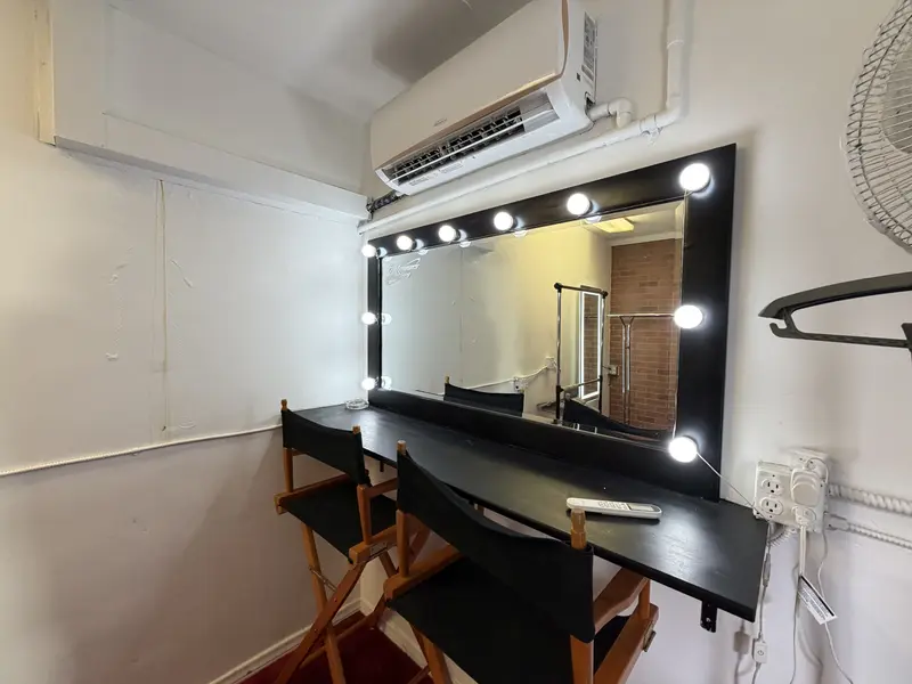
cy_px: 342
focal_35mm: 14
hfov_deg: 102.1
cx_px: 456
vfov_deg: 85.7
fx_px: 369
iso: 200
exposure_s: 1/60
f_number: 2.2
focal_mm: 2.22
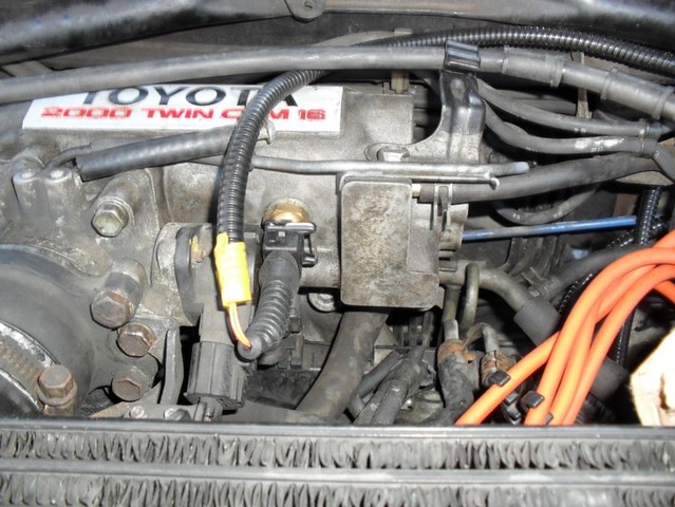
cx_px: 338
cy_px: 254
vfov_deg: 40.7
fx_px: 683
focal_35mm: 35
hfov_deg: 52.6
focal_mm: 6.3
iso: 200
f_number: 3.2
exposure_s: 1/45
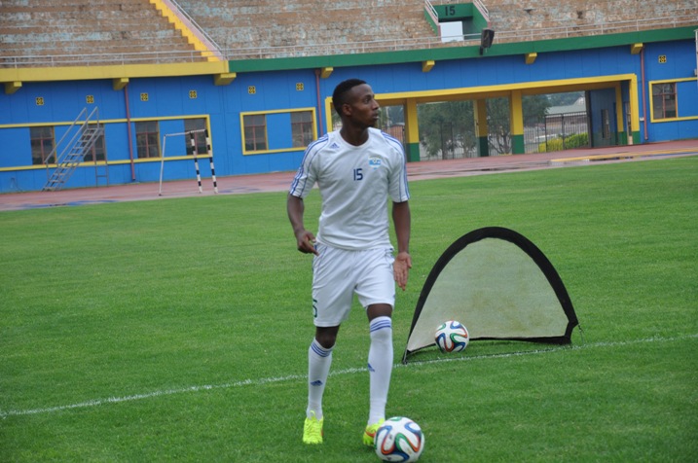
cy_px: 232
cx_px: 349
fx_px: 2469
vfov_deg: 10.7
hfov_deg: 16.1
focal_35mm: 128
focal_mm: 85
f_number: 5.6
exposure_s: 1/250
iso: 500
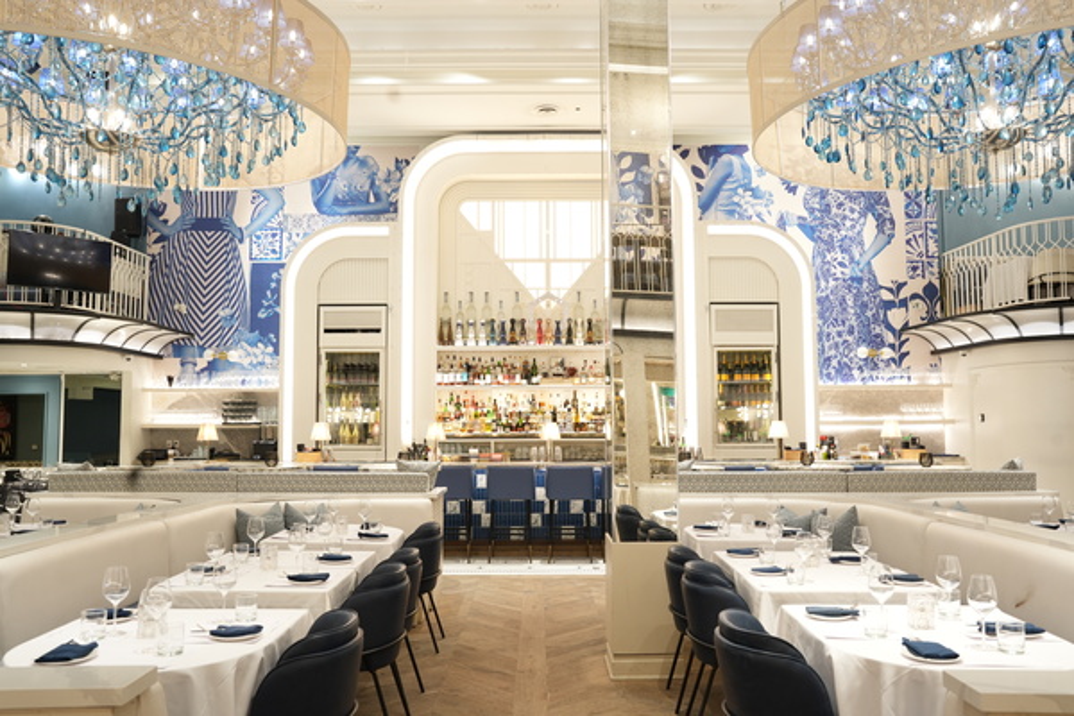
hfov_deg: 61.6
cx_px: 537
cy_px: 358
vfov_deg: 43.3
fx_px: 901
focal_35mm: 30
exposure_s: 1/5
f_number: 6.3
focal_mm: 30.2
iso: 400
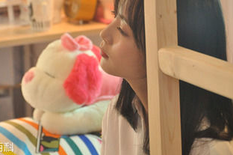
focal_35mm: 253
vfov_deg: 5.4
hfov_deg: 8.2
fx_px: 1634
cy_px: 40
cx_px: 122
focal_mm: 105
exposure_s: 1/50
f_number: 5.6
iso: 1600
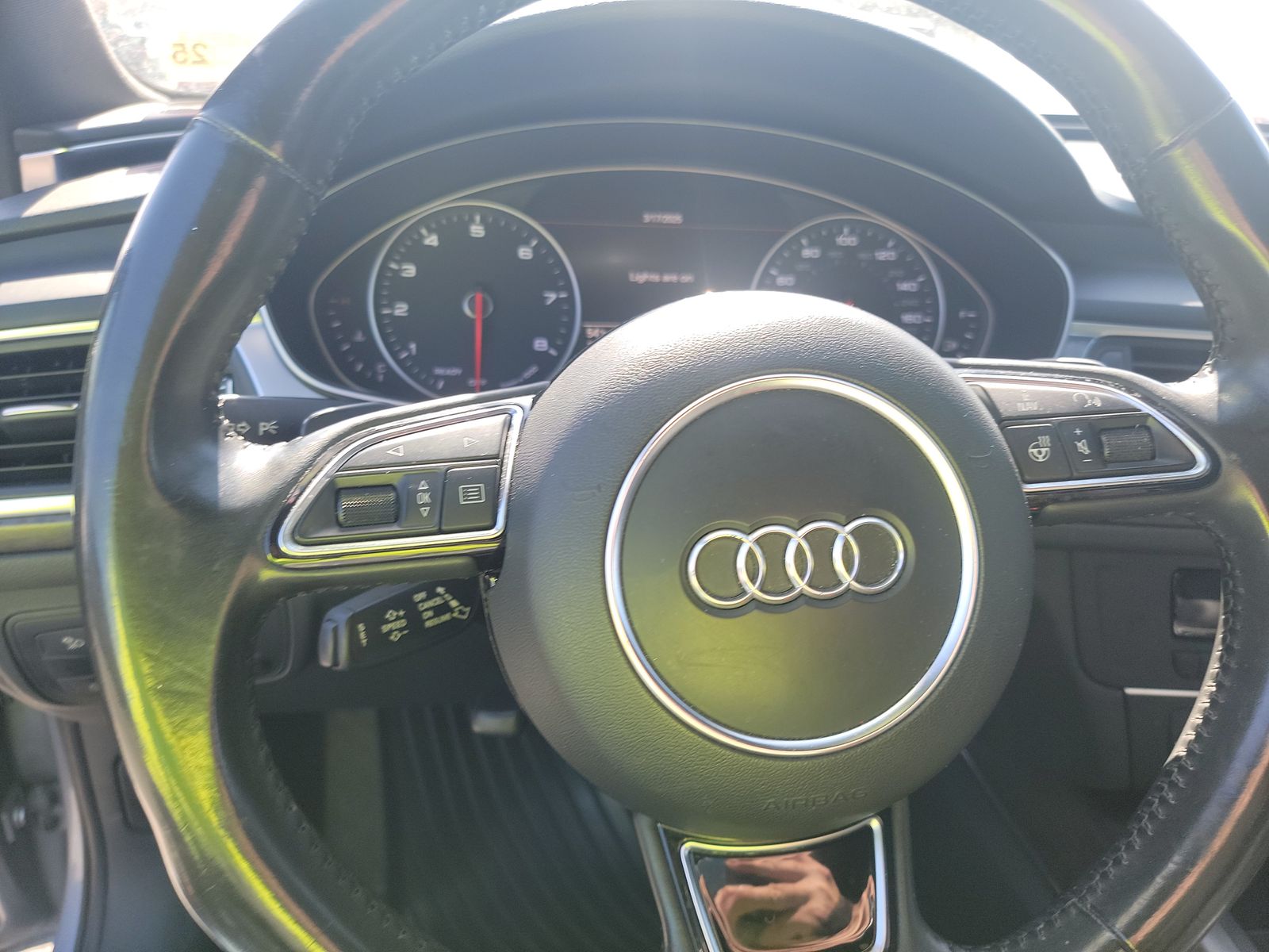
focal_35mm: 24
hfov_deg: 71.6
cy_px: 476
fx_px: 880
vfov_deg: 56.8
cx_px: 634
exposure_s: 1/119
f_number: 1.8
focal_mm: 6.7
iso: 75
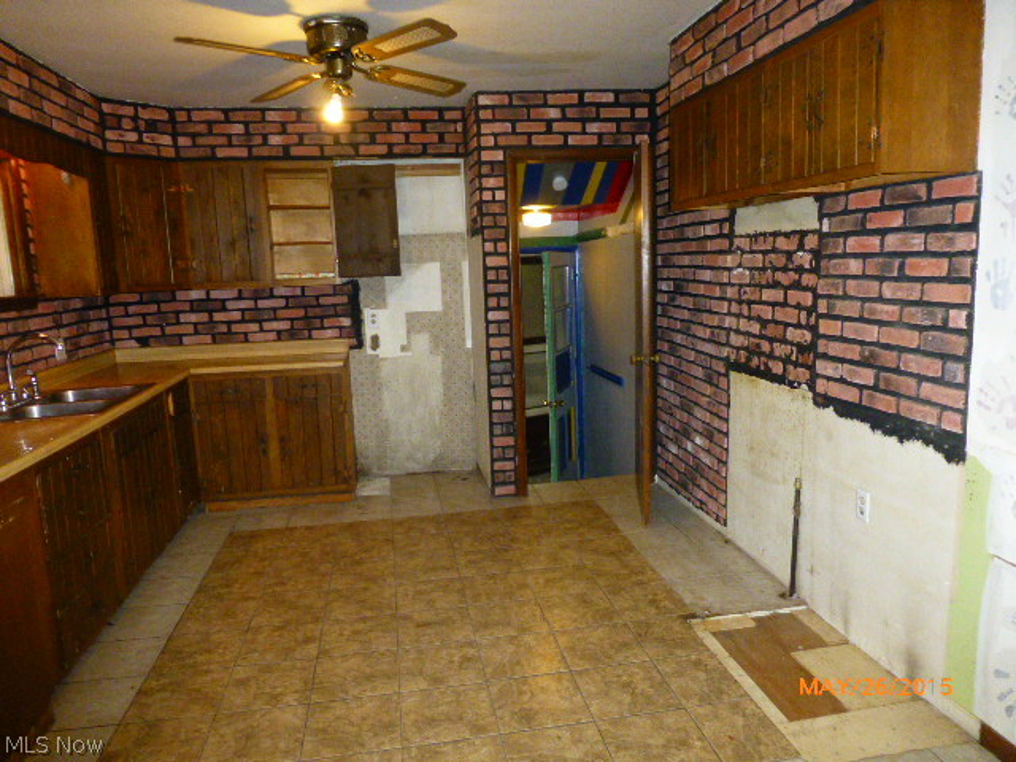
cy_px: 381
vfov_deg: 56.8
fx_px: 704
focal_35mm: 24
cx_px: 508
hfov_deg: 71.6
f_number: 3.3
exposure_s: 1/60
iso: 800
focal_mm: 4.3
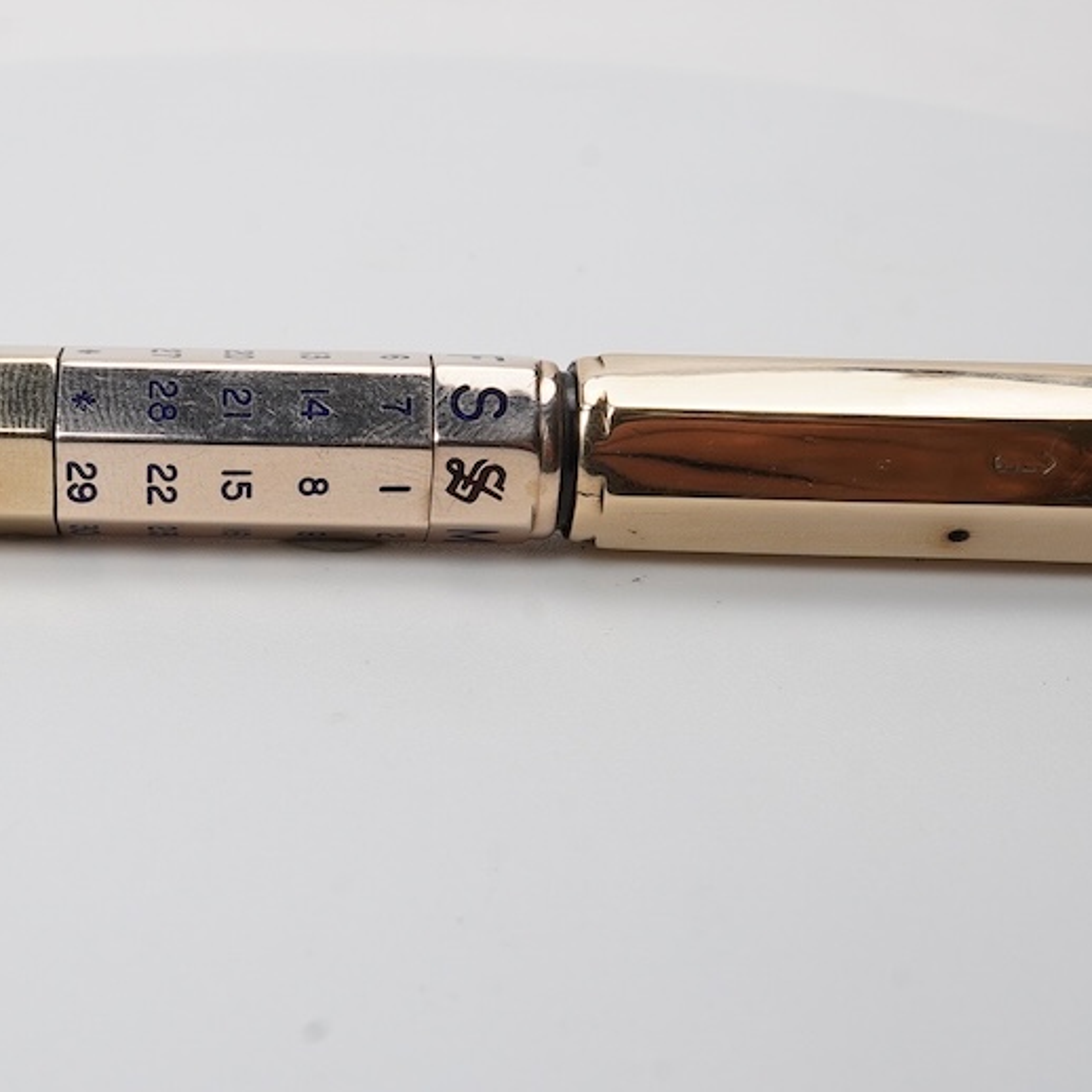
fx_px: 2962
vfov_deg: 20.9
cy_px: 438
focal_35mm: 83
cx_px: 233
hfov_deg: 20.7
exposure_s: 1/100
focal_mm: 30
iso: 400
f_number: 22
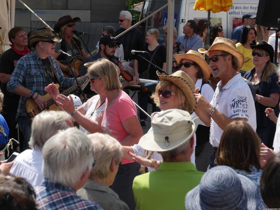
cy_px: 105
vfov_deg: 11.6
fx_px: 1035
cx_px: 140
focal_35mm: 128
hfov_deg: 15.4
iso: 200
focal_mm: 64
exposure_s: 1/400
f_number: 7.1
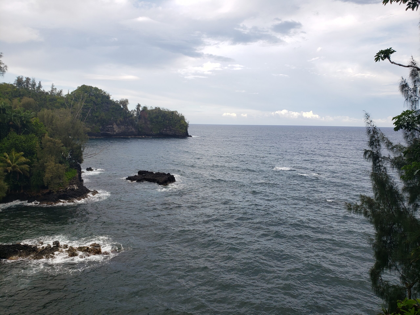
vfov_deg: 53.1
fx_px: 315
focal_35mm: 26
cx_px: 210
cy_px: 158
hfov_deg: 67.3
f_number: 2.4
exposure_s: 1/559
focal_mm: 4.3
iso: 50
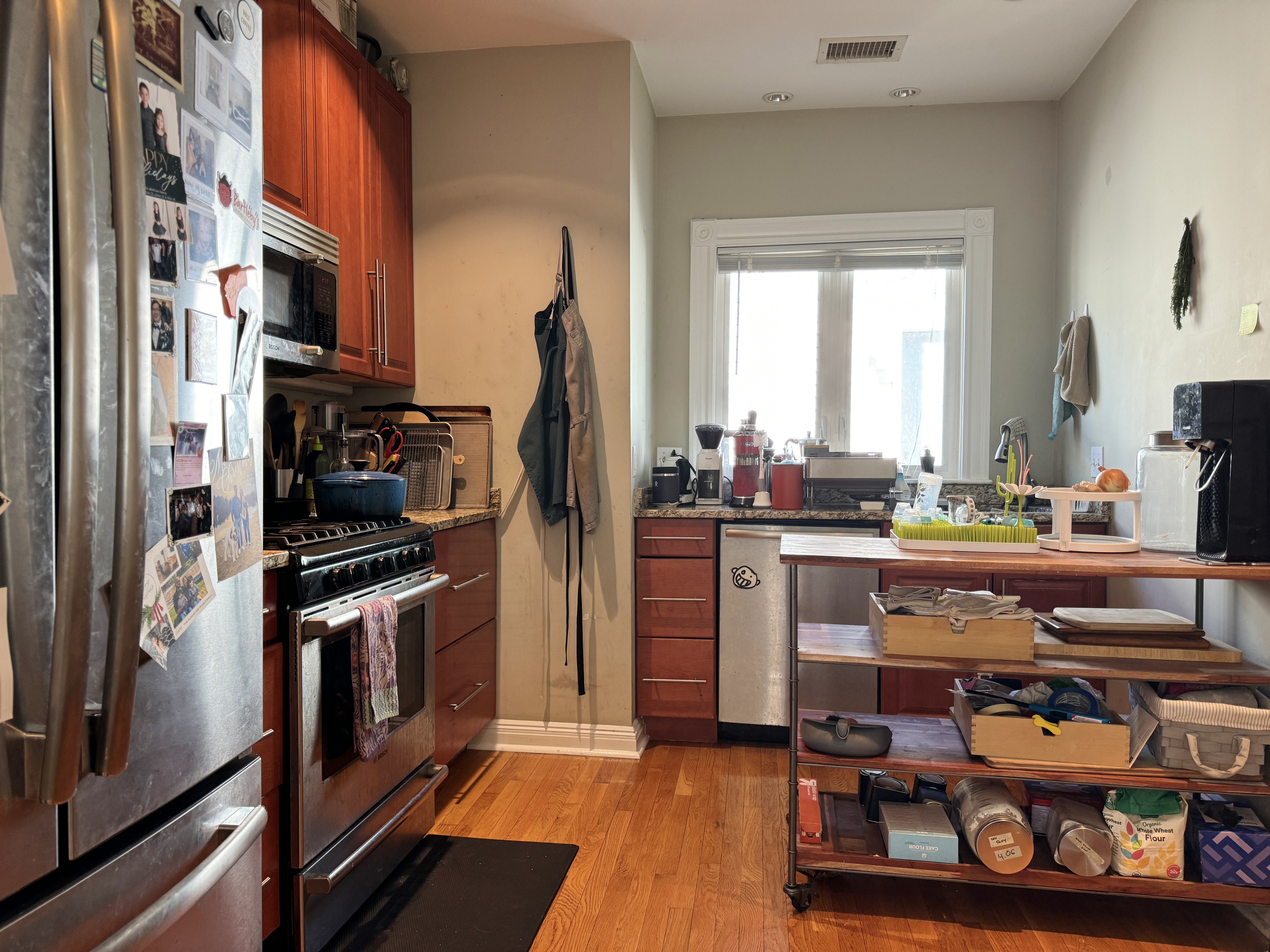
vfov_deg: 56.8
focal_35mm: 24
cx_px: 635
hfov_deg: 71.6
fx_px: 881
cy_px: 476
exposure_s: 1/60
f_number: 1.78
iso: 160
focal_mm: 6.86
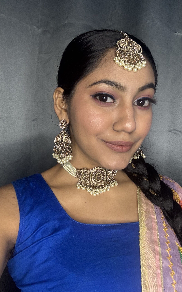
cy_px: 146
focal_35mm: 32
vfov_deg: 59.7
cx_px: 96
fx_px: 254
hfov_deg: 39.4
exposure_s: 1/60
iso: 100
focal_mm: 2.69
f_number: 1.9
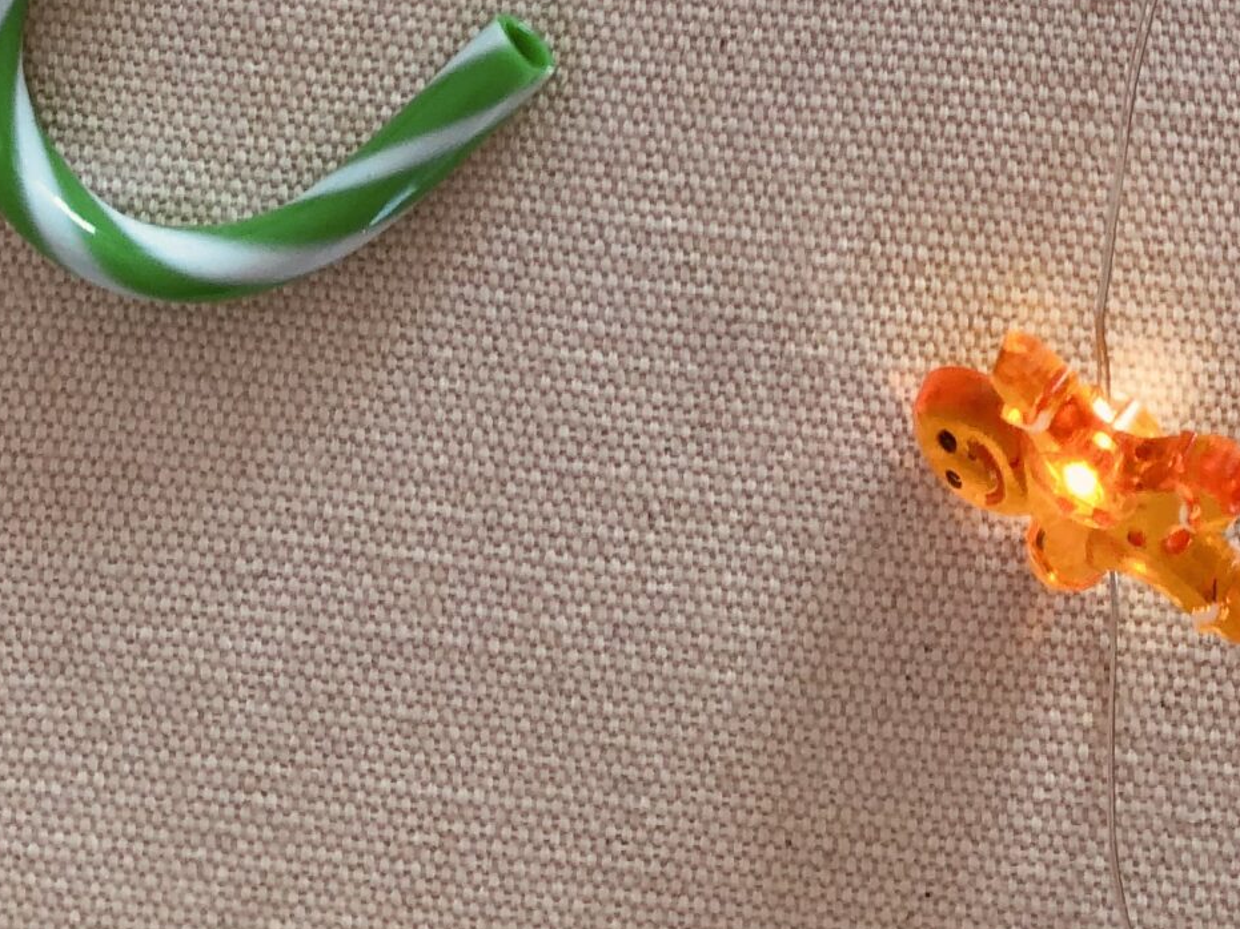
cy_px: -757
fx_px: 2758
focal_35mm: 77
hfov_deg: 24.9
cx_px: 1008
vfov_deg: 16.1
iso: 25
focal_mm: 3.99
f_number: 1.8
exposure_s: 1/120
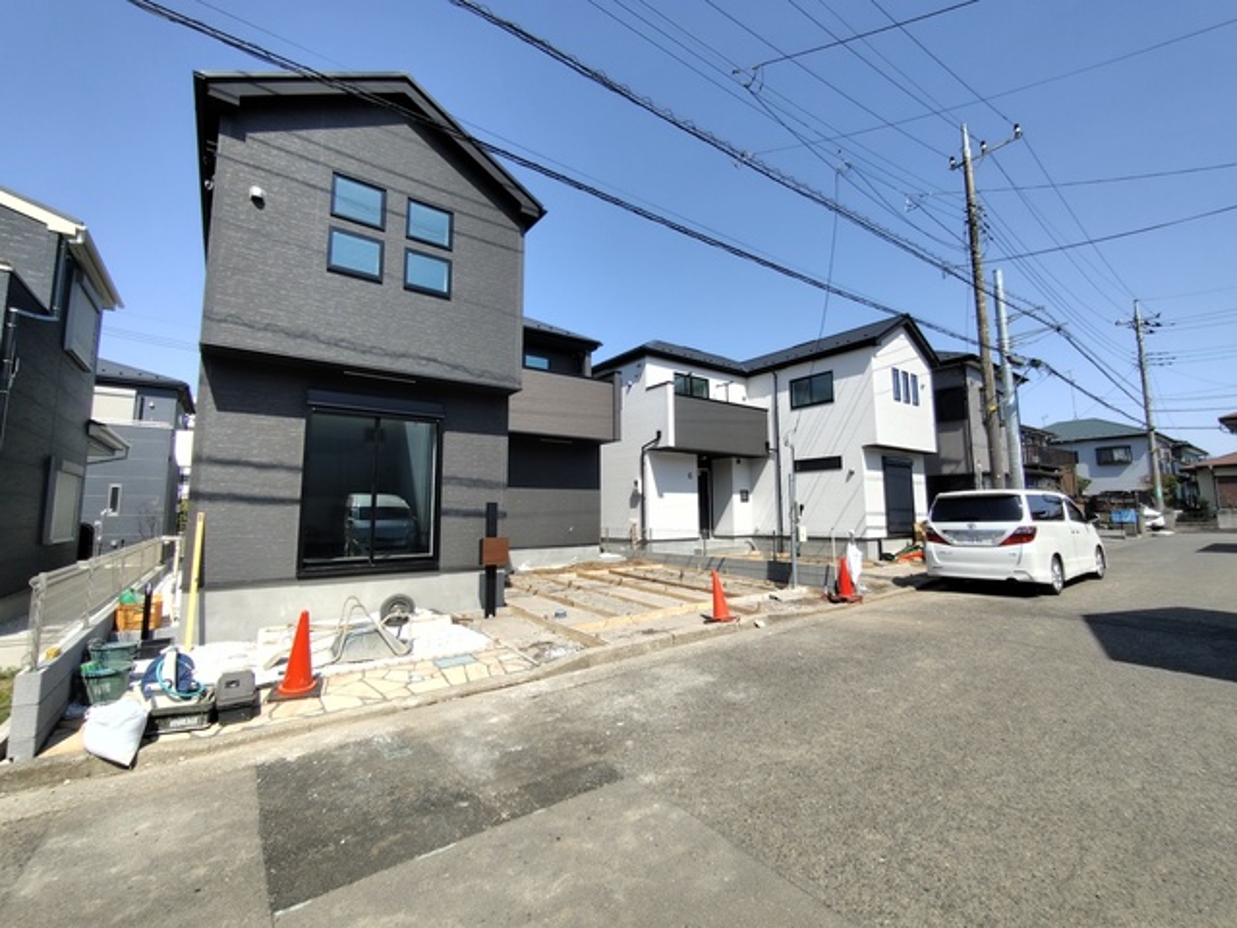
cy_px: 464
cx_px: 618
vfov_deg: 81.7
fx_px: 536
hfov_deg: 98.2
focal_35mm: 15
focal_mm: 1.6
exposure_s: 1/771
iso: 50
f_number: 2.4
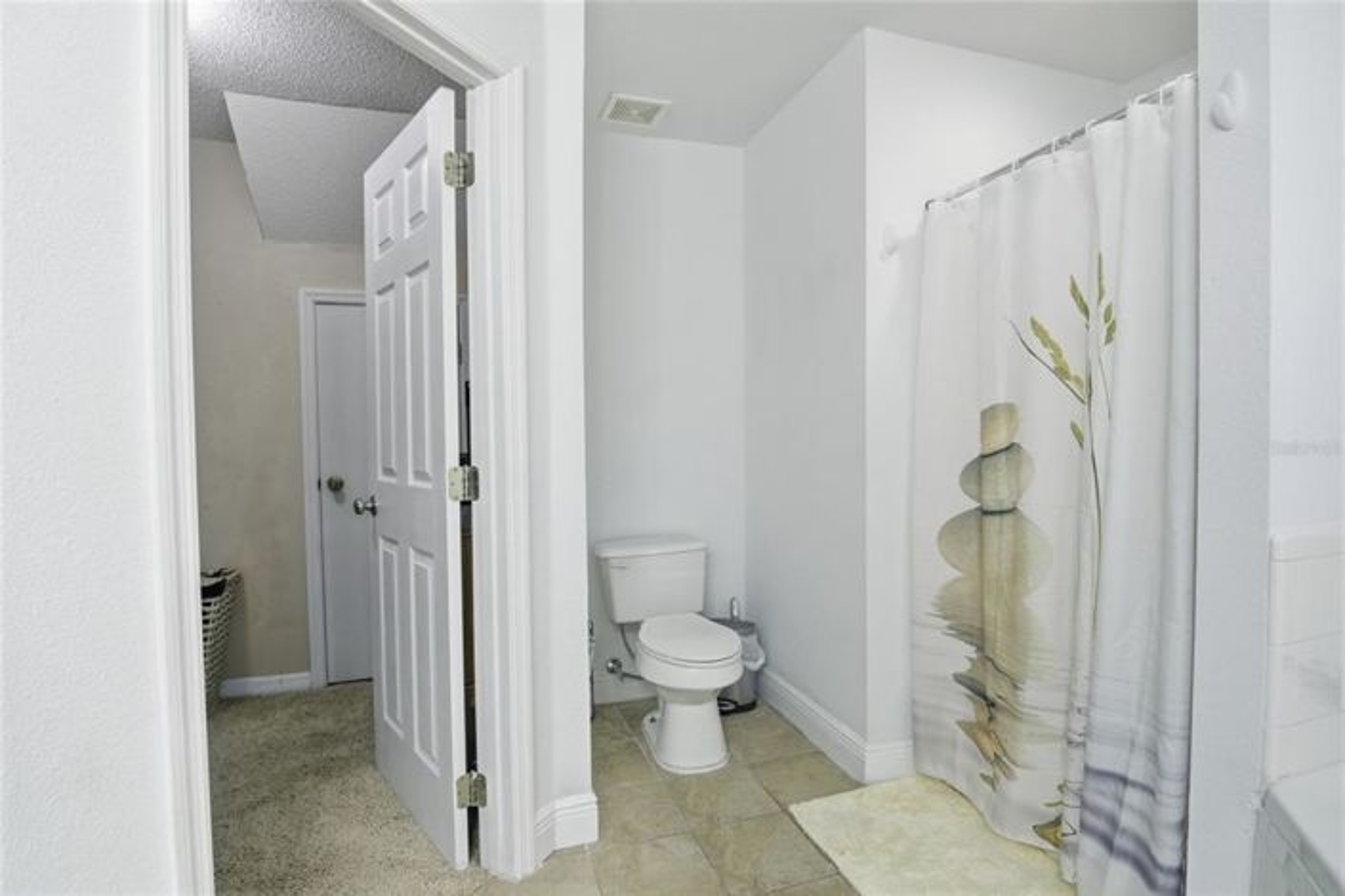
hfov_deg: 95.0
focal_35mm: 16
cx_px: 672
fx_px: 616
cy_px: 448
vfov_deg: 72.1
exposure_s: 1/60
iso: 200
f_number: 8
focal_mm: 11
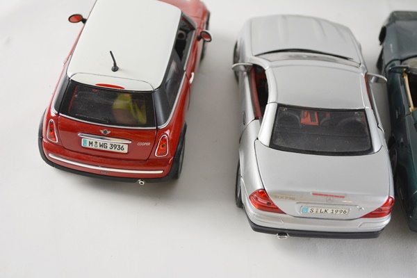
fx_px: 625
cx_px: 208
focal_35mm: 54
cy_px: 139
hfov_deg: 36.9
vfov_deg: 25.1
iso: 400
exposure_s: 1/125
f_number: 5.3
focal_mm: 36
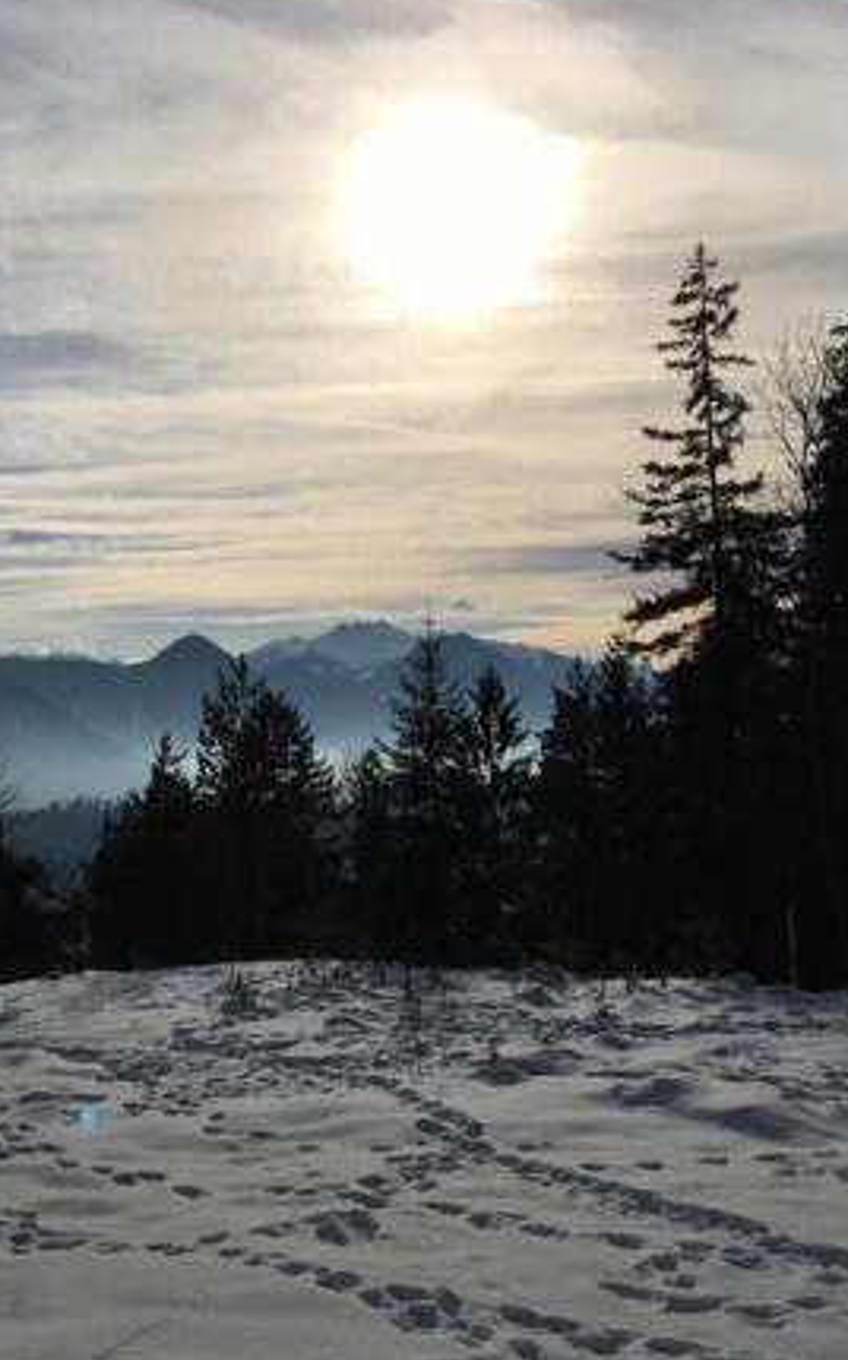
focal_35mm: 42
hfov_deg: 30.3
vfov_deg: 47.2
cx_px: 286
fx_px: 1556
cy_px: 674
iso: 25
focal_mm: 4.15
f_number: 2.2
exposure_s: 1/8547
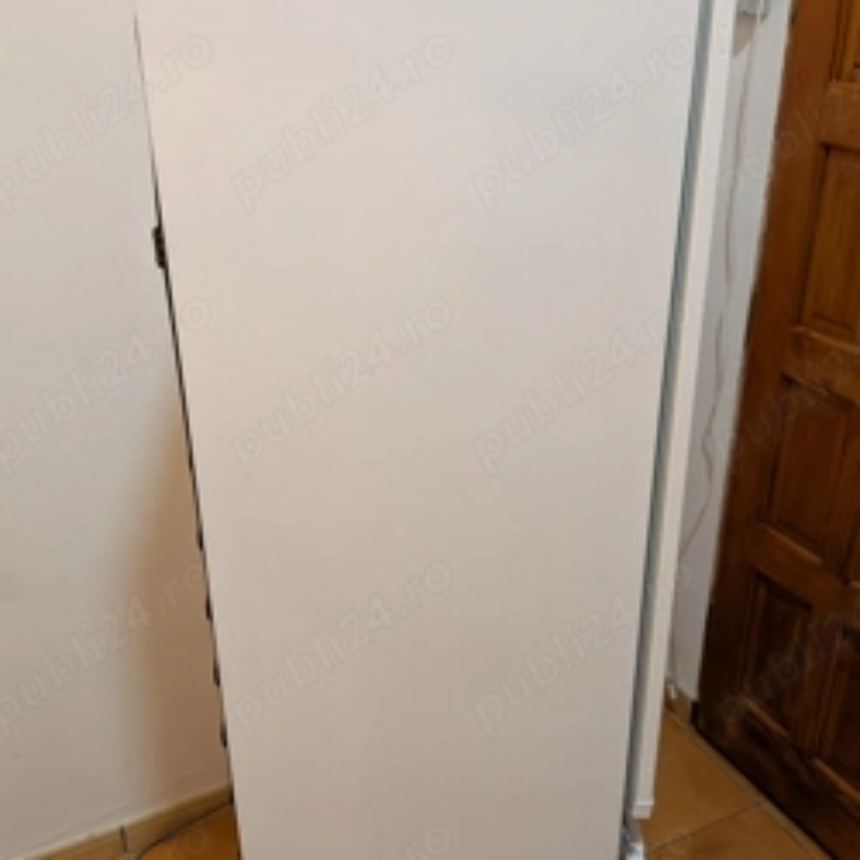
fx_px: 956
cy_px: 437
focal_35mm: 34
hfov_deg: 48.4
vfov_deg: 48.4
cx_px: 461
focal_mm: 4.53
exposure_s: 1/25
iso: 176
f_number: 1.7
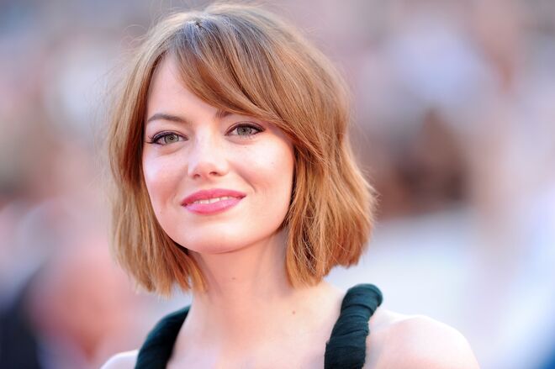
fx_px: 4621
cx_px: 278
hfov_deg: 6.9
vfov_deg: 4.6
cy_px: 184
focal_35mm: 300
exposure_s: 1/500
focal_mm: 300
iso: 640
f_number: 2.8
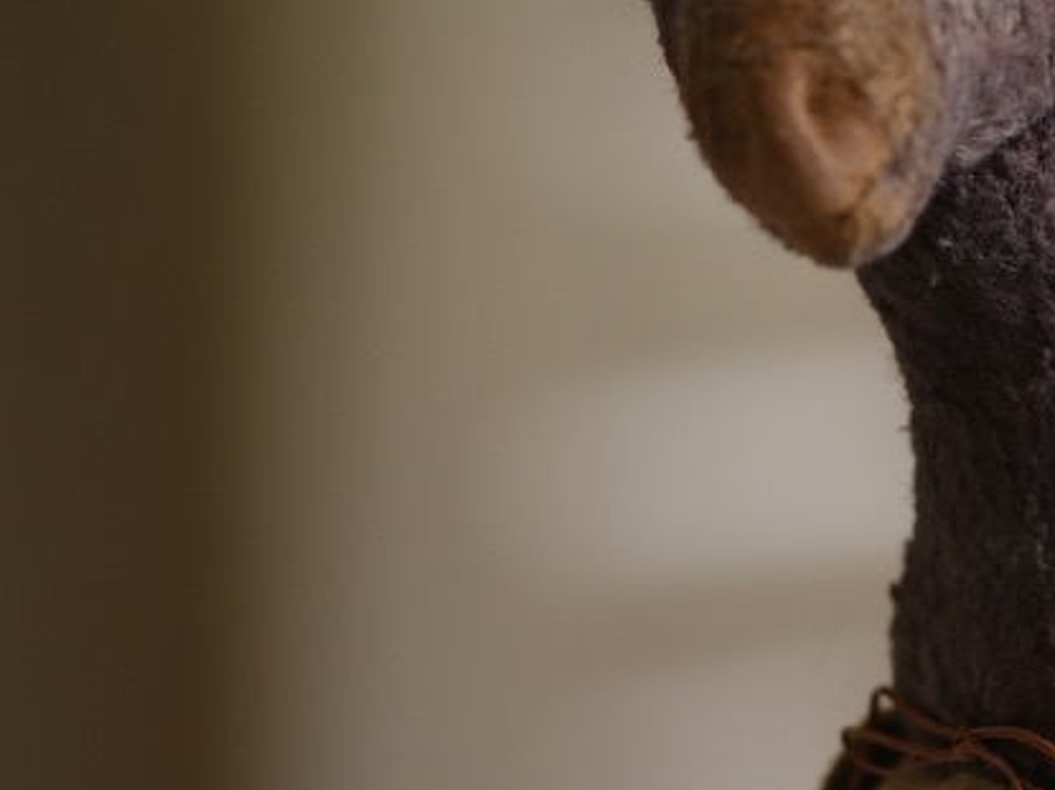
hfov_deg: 7.4
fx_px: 8135
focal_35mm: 267
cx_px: 638
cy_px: 889
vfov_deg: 5.5
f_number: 2.4
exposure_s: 1/180
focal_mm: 60
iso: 500
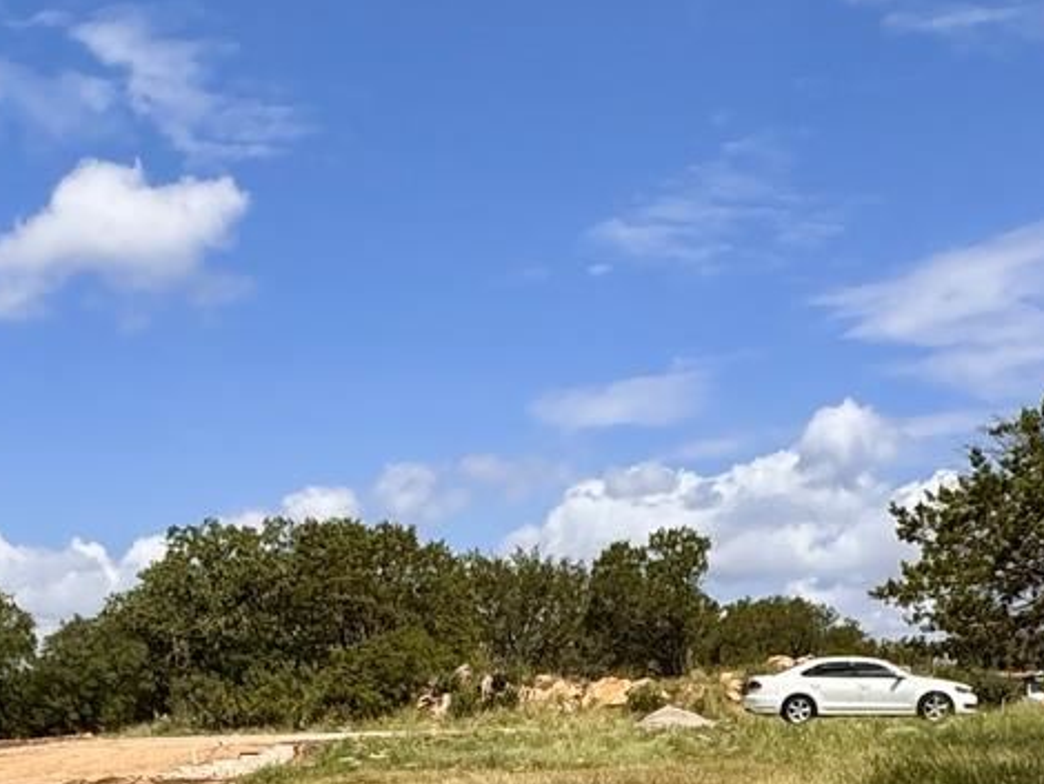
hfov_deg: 32.0
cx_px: 364
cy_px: 817
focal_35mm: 60
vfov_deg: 23.2
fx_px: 1810
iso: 50
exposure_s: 1/2494
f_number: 2.2
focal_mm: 2.22
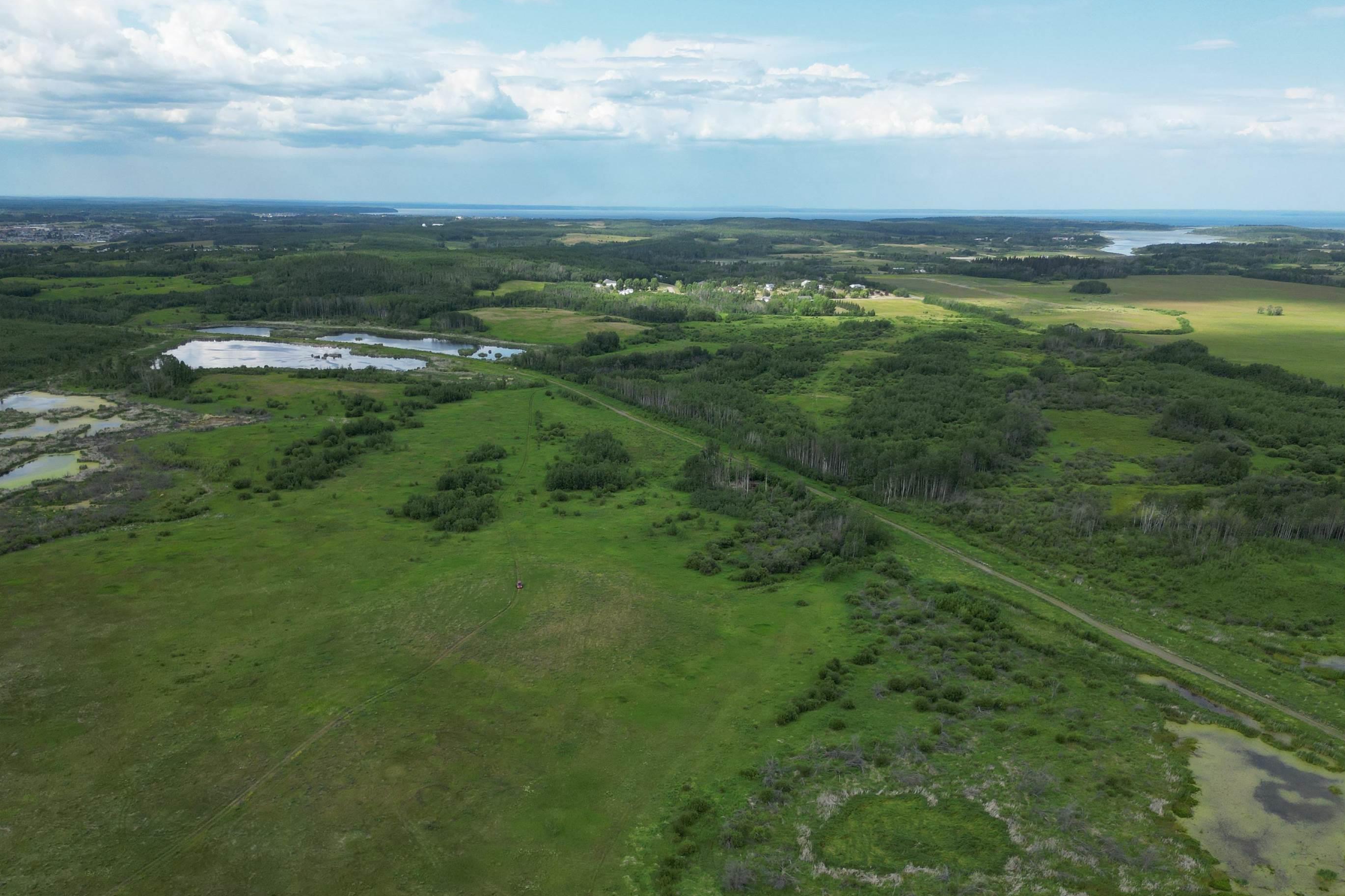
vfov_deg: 46.0
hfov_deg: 65.4
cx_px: 636
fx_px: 1046
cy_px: 562
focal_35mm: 28
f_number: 1.7
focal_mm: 6.72
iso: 140
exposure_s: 1/2500
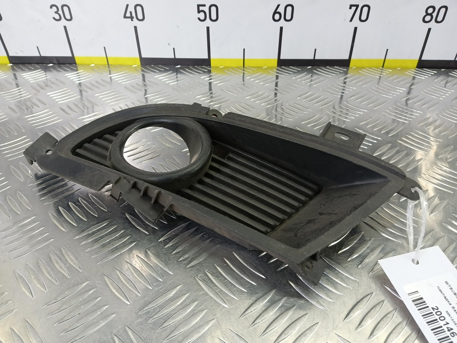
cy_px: 172
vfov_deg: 58.9
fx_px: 304
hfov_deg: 73.9
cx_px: 228
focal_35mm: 23
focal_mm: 4.11
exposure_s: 1/50
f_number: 1.6
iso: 160
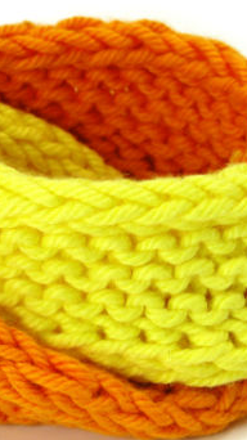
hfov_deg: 8.1
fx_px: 1737
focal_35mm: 149
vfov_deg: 14.4
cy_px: 228
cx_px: 73
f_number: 6.8
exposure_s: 1/95
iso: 100
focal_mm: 19.9
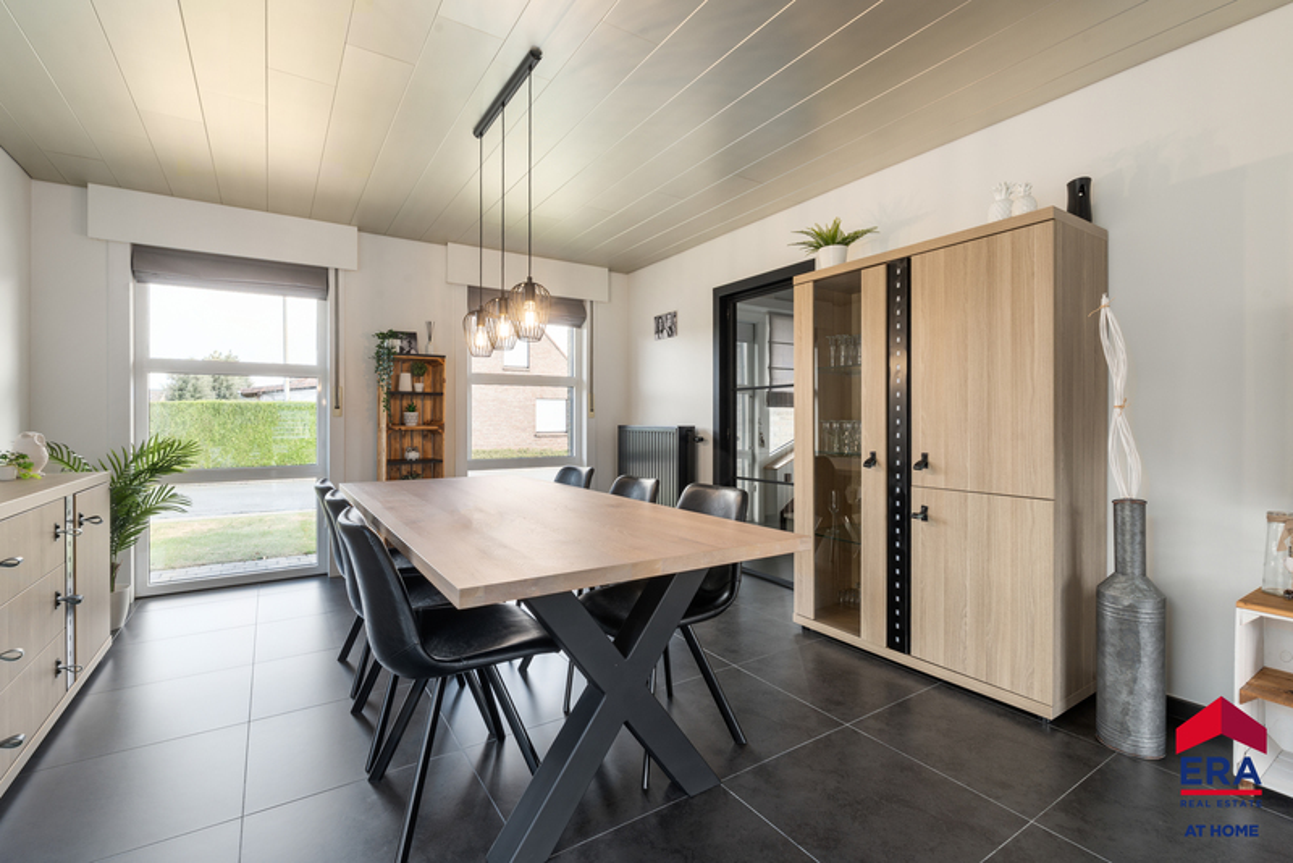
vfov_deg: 73.8
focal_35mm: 16
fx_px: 575
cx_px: 646
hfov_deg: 96.7
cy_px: 432
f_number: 11
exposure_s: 1/2.5
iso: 200
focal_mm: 16
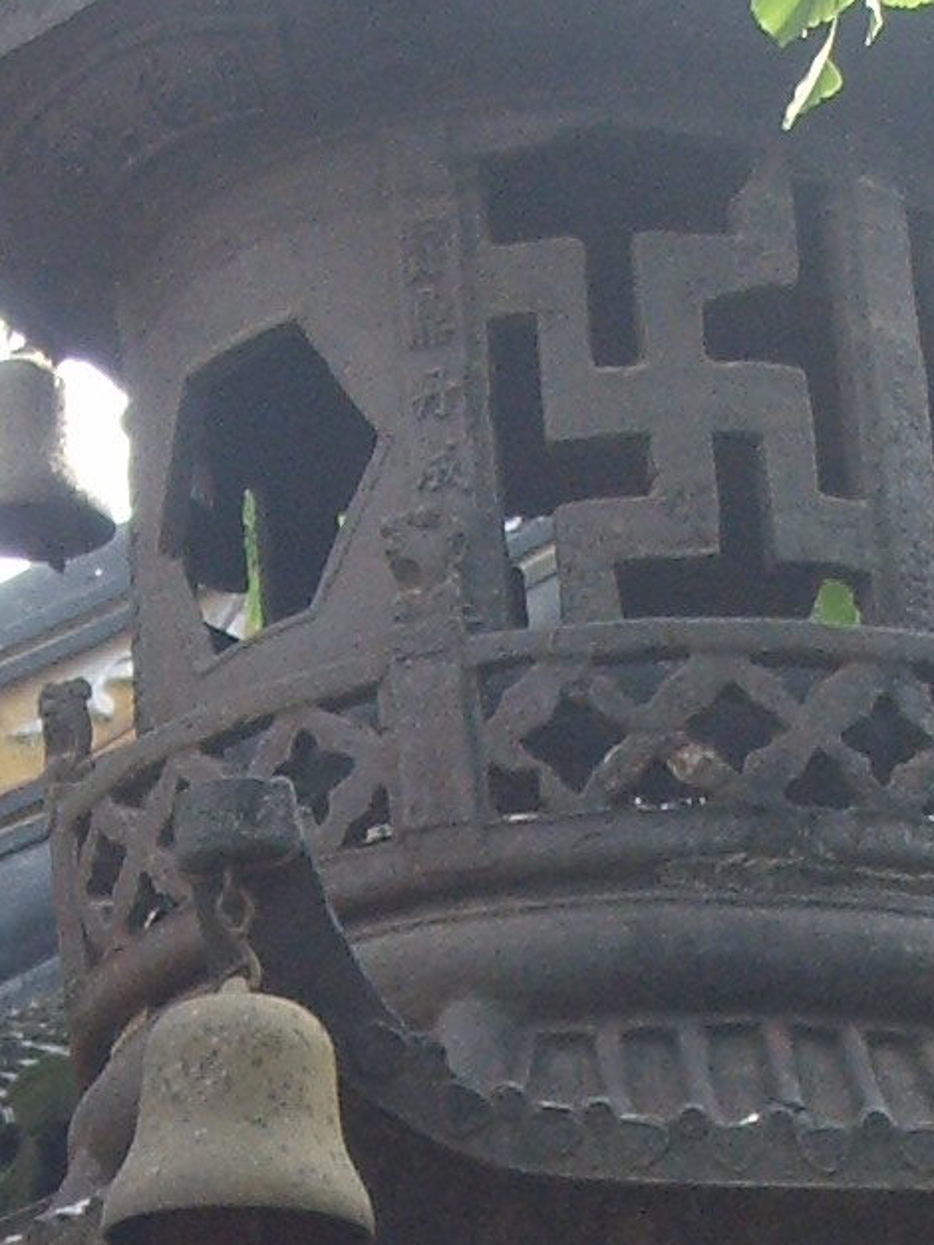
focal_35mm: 207
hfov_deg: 7.2
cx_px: 548
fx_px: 7442
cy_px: 1557
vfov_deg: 9.4
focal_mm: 8.8
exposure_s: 1/90
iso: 83
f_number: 3.8
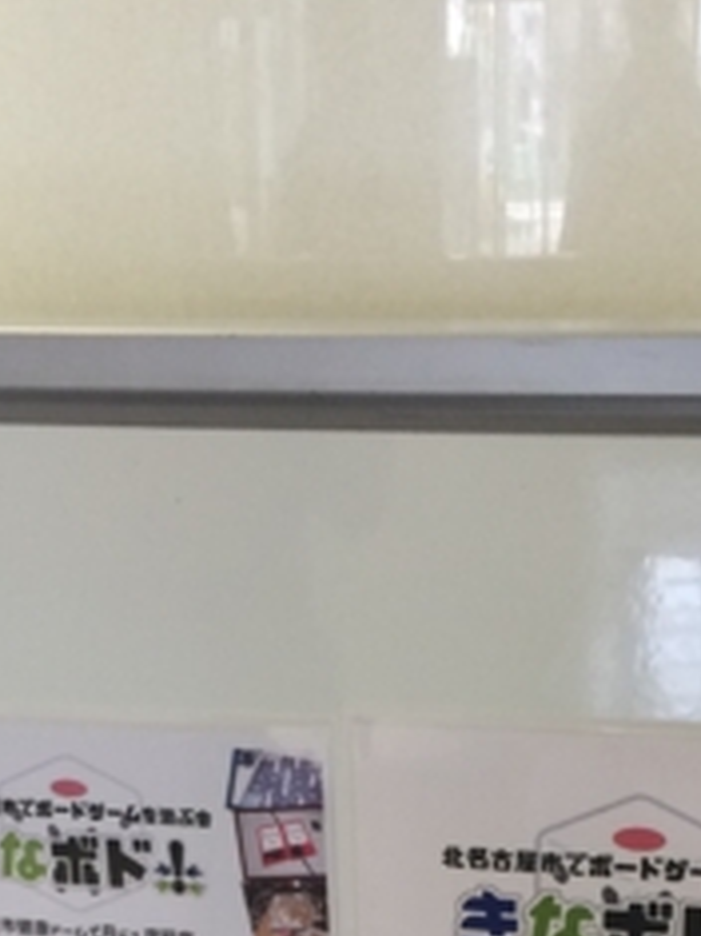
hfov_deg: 18.6
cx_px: 366
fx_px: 2135
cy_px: 1167
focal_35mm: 79
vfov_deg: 22.5
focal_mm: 4.15
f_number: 2.2
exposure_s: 1/30
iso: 40
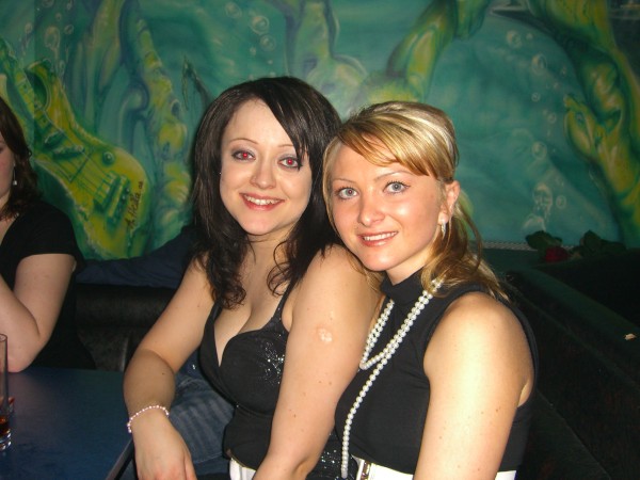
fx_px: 703
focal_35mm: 38
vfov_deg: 37.7
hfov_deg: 49.0
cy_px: 240
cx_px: 320
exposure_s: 1/60
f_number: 2.8
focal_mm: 7.9
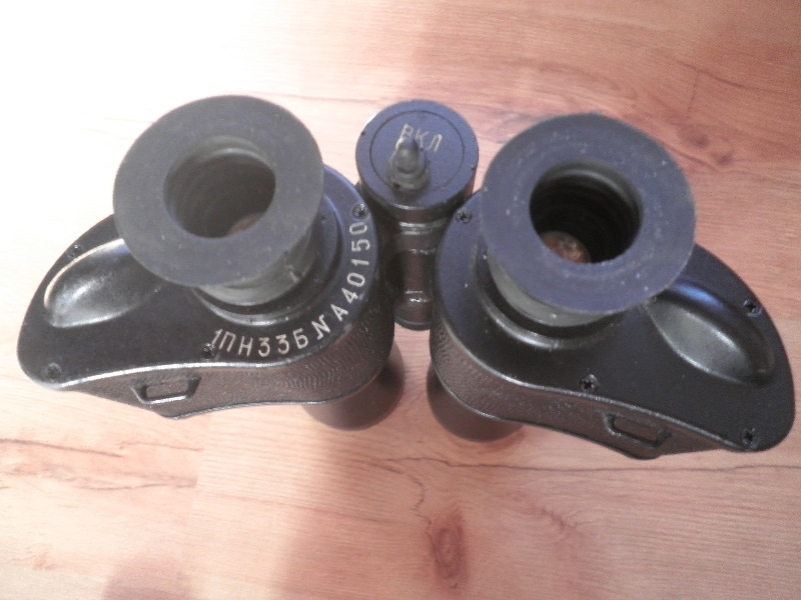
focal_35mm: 26
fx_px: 602
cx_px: 400
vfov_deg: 53.1
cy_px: 300
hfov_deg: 67.3
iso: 200
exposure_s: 1/8
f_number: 2.6
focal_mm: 4.7
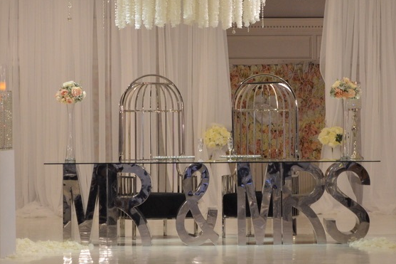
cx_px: 246
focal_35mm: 161
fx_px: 1770
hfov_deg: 12.8
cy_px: 37
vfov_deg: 8.5
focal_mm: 55
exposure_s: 1/15
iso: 1000
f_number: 5.6
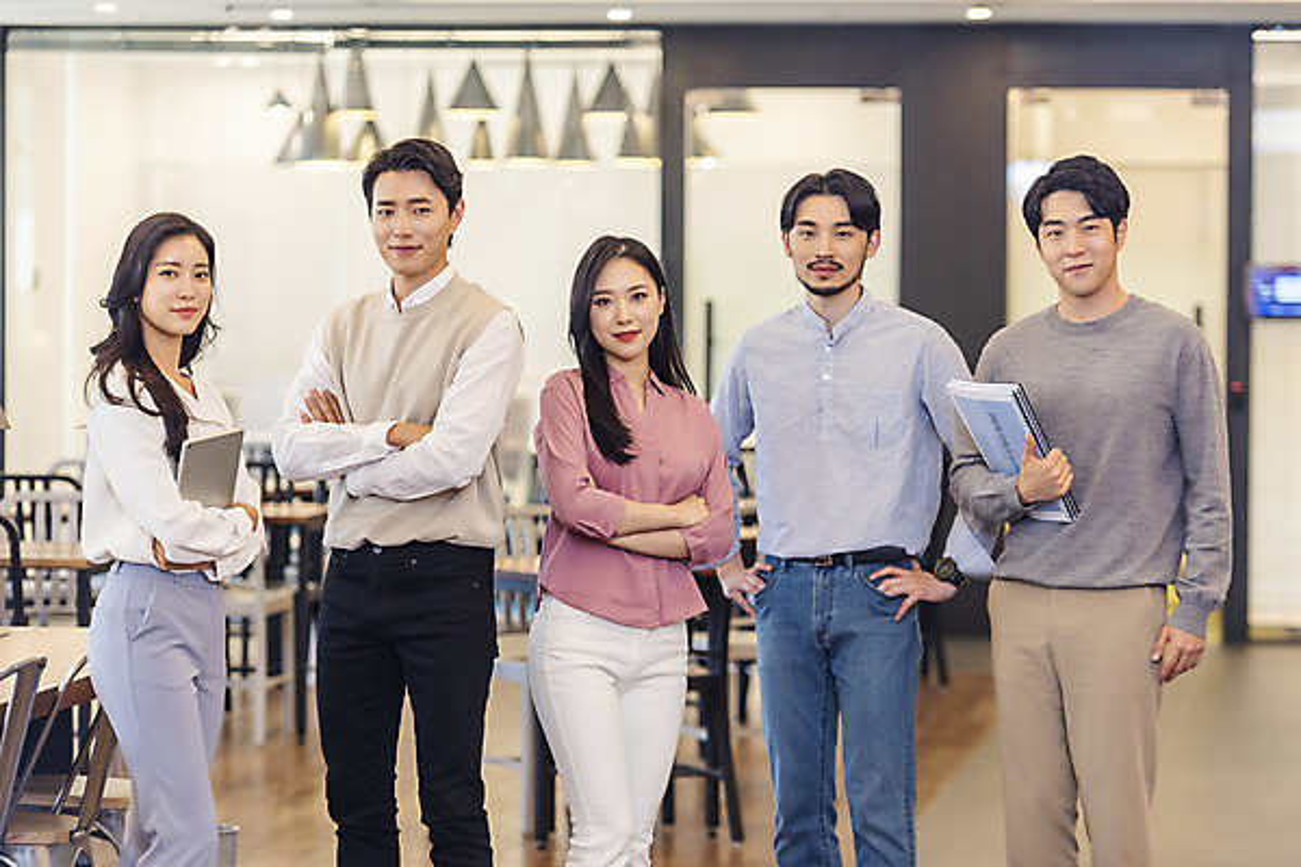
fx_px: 4409
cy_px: 434
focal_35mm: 122
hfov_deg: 16.8
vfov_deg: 11.2
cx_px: 650
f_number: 2.8
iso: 500
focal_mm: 122
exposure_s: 1/100
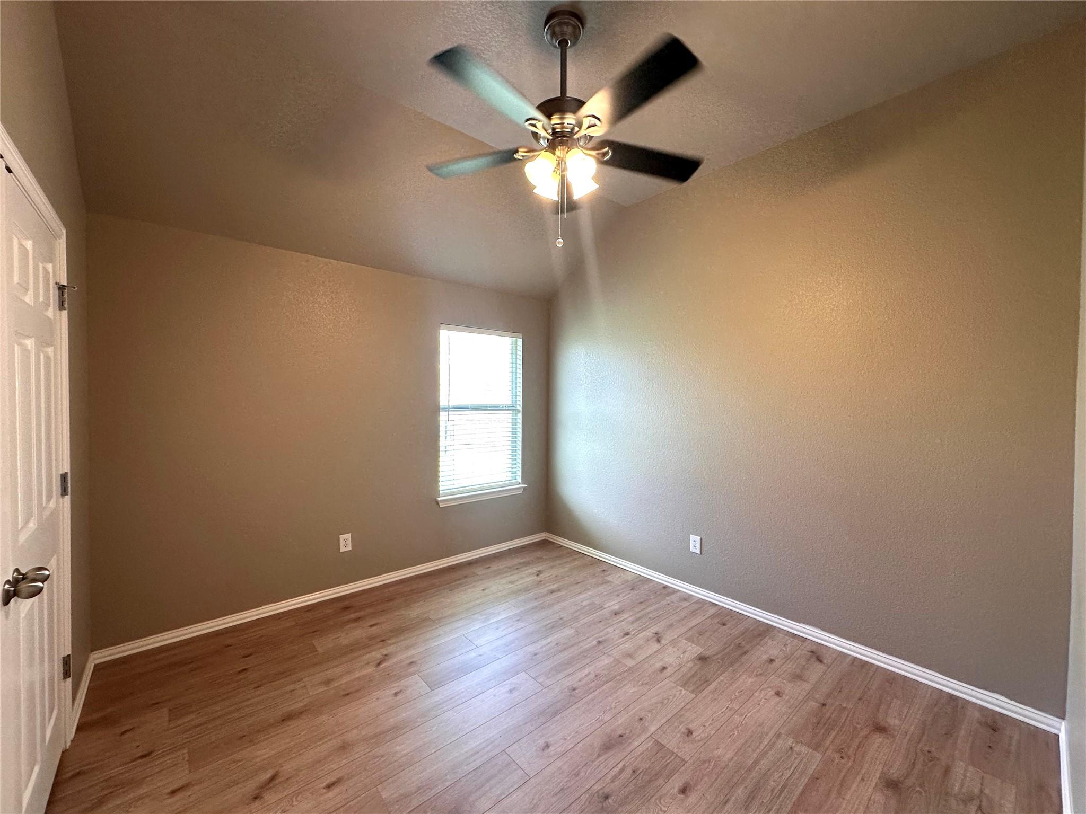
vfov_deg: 85.7
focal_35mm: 14
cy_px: 407
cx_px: 543
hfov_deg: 102.1
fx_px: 439
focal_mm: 2.22
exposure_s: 1/120
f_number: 2.2
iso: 160
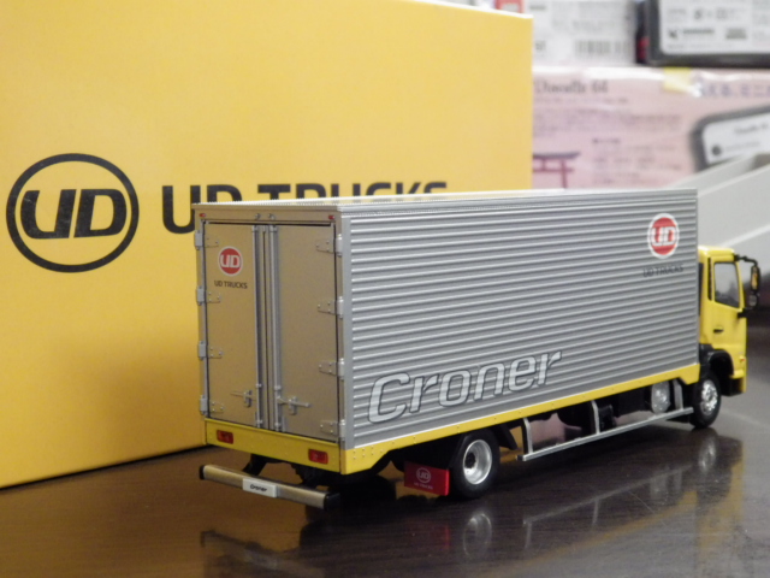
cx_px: 385
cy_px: 289
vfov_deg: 24.8
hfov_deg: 32.7
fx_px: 1312
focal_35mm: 59
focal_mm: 10.7
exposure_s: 1/40
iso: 800
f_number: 4
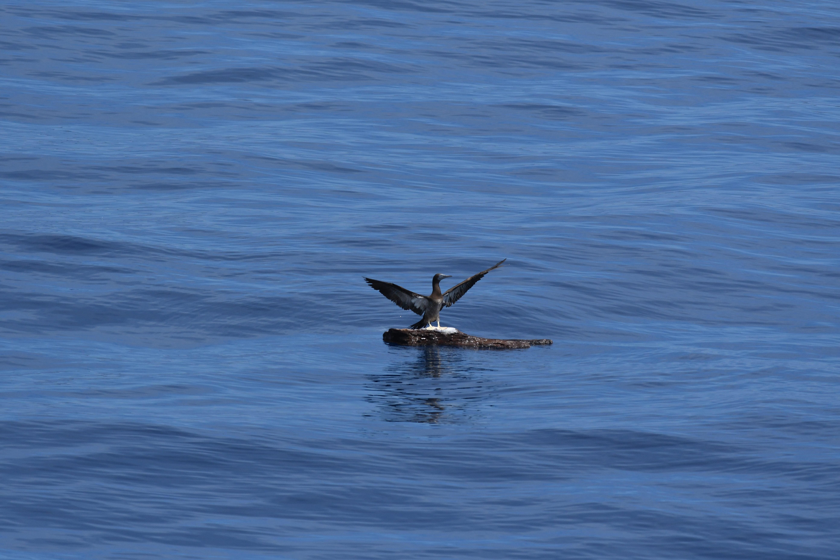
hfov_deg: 4.6
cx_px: 420
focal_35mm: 450
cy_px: 280
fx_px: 10499
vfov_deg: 3.1
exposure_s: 1/5000
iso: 320
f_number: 5.6
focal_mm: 300
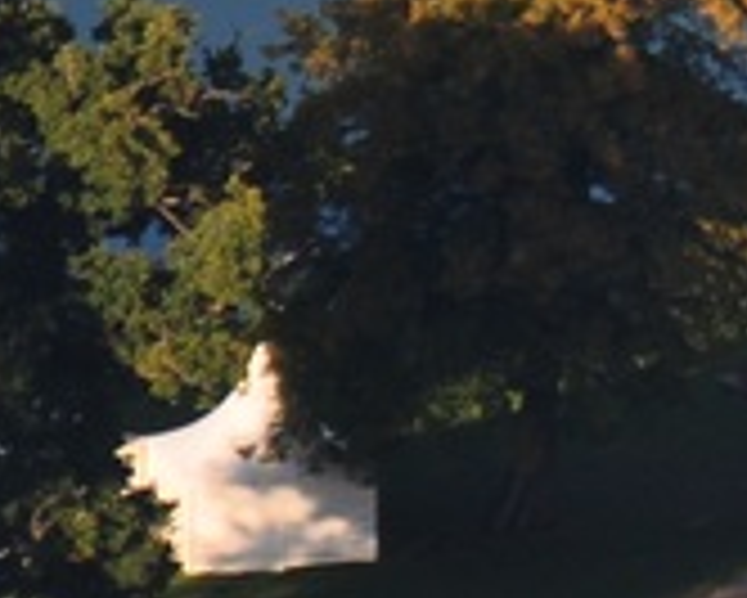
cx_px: 2156
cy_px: -308
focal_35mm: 3049
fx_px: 67448
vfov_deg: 0.5
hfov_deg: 0.6
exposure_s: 1/500
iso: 200
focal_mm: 300
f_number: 5.6
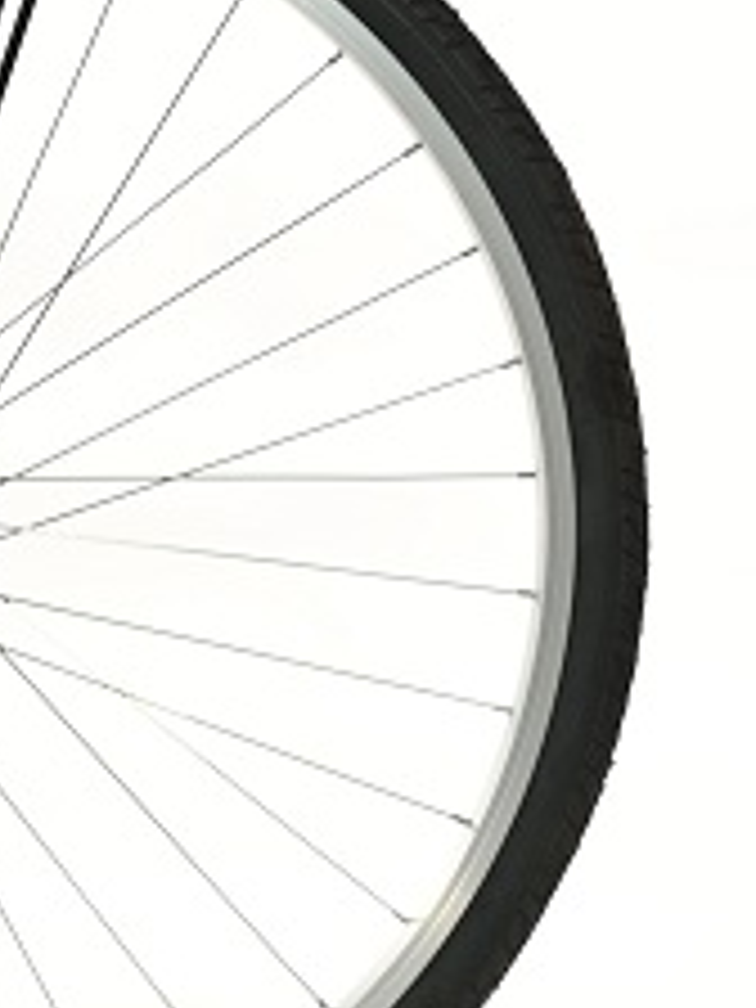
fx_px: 16860
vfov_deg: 3.4
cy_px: 34
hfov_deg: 2.5
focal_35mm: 579
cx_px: -1413
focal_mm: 135
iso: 800
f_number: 3.2
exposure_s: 1/80
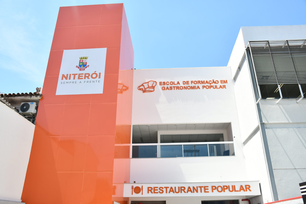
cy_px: 102
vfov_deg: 43.6
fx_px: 255
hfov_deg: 61.9
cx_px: 153
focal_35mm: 30
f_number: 5.6
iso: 100
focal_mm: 20
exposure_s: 1/350
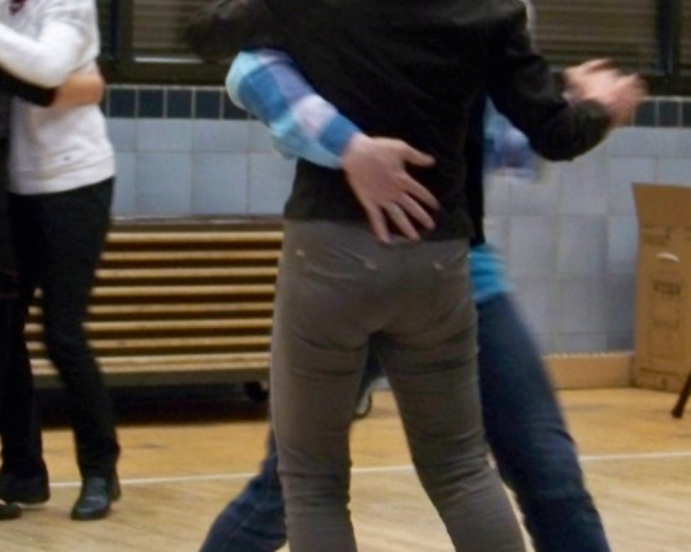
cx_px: 352
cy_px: 160
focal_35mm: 152
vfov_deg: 10.1
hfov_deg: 12.7
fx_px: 3107
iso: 400
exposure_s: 1/30
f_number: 3.2
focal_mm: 14.6
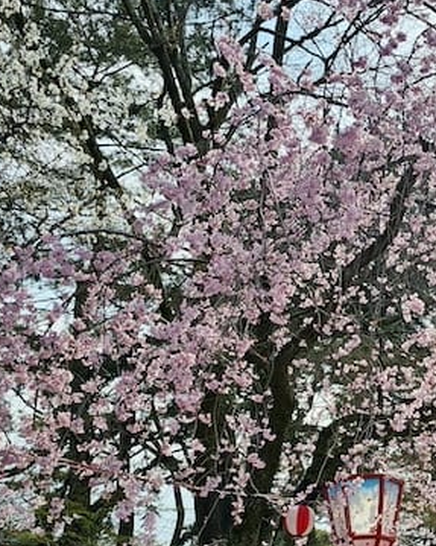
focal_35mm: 50
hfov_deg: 27.5
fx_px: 807
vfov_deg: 36.8
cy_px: 377
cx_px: 488
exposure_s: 1/1027
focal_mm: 6.3
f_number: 1.7
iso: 10
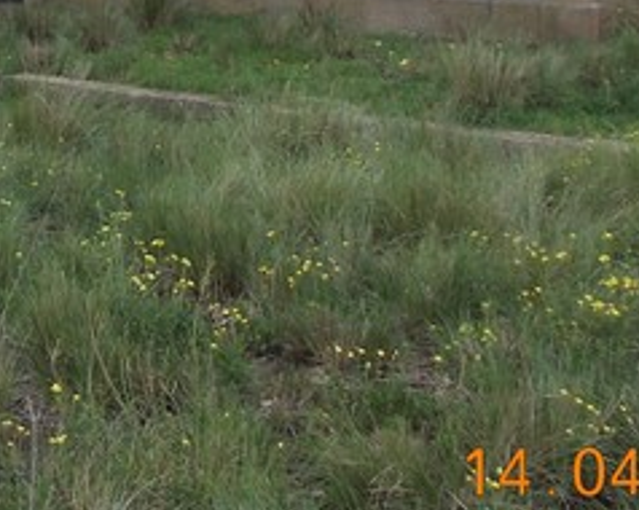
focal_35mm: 88
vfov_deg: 16.6
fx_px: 1663
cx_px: -94
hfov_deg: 20.6
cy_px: -115
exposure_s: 1/200
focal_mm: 4
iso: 80
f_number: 2.7
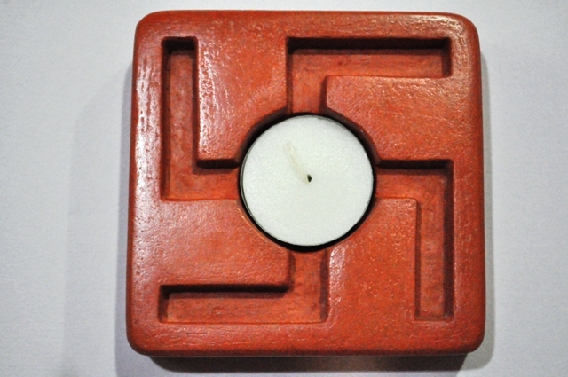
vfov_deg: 16.5
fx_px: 1300
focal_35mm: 82
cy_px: 188
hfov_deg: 24.6
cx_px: 284
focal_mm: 55
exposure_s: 1/100
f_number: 5.6
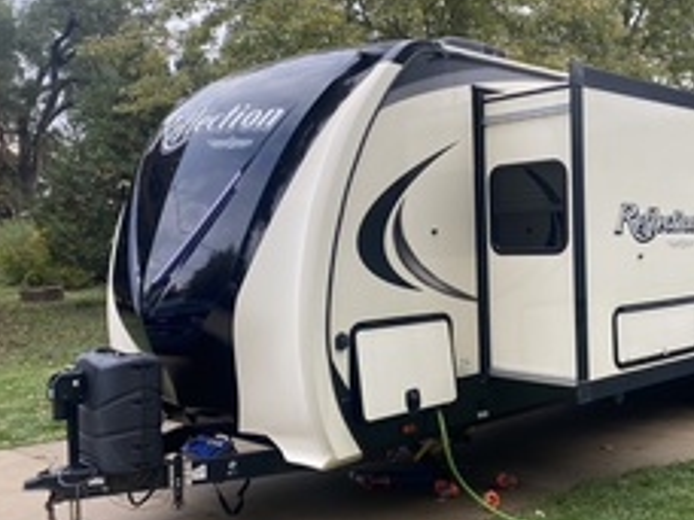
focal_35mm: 40
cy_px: 284
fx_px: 802
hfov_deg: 46.0
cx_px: 472
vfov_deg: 35.9
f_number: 1.8
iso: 32
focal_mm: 4.25
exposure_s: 1/211
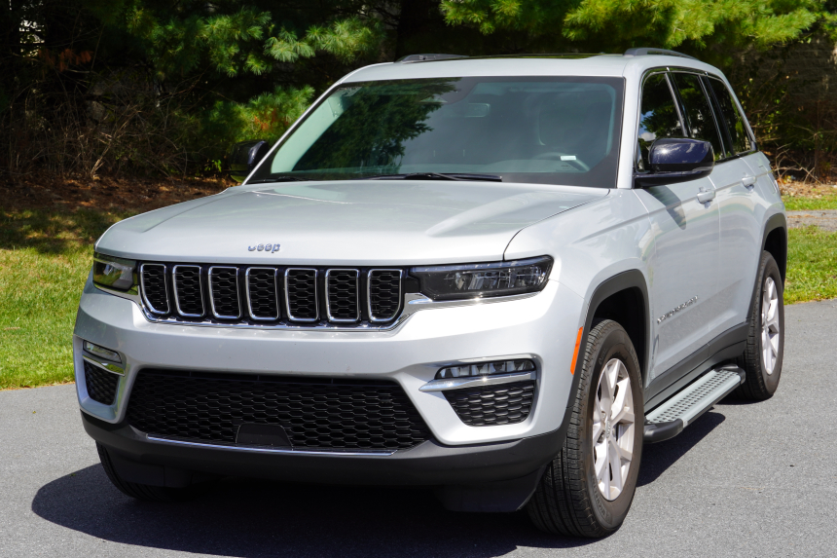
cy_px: 279
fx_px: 1674
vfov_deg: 18.9
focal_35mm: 72
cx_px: 418
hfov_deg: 28.1
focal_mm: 48
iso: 100
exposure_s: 1/160
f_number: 10
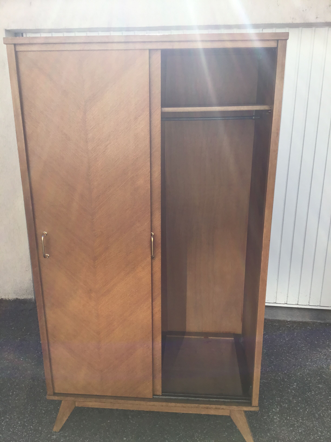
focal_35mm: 31
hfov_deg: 45.4
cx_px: 166
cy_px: 221
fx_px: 395
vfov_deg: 58.4
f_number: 2.4
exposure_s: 1/754
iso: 25
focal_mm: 3.3
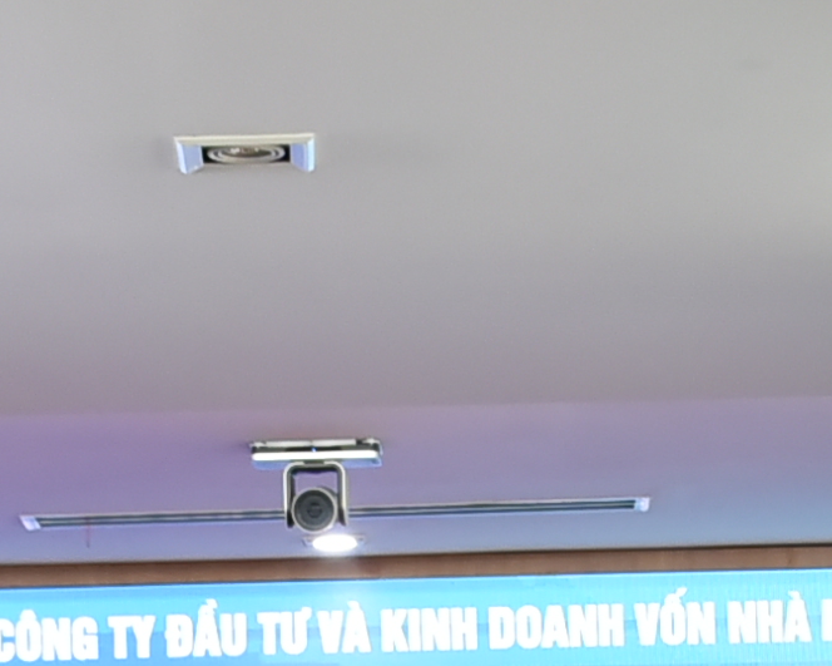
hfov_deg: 12.6
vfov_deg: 9.7
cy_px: 1076
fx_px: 3767
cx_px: 482
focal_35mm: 153
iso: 1600
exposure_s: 1/50
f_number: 5.6
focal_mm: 24
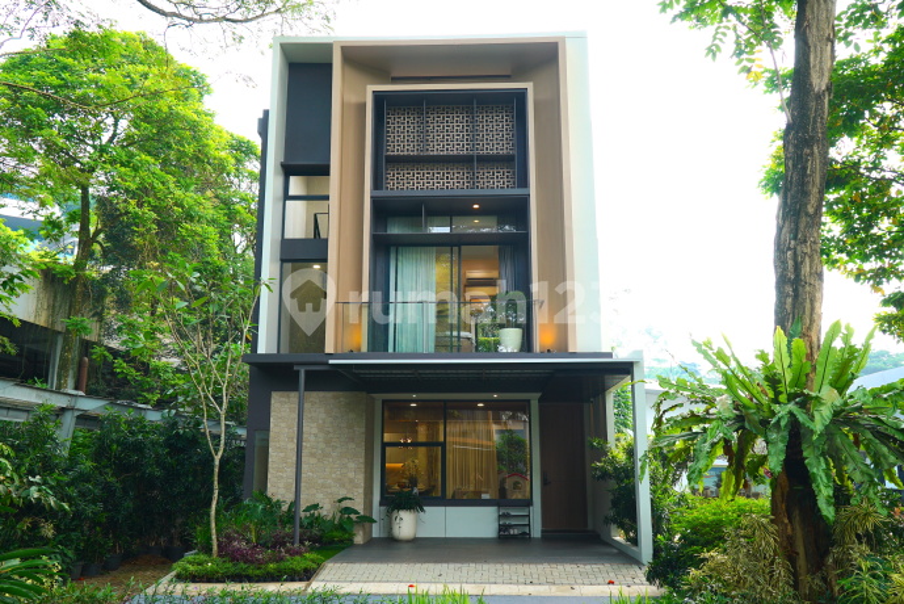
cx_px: 452
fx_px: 779
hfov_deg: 60.3
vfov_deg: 42.4
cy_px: 302
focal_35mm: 31
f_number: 5.6
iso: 200
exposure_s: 1/100
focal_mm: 31
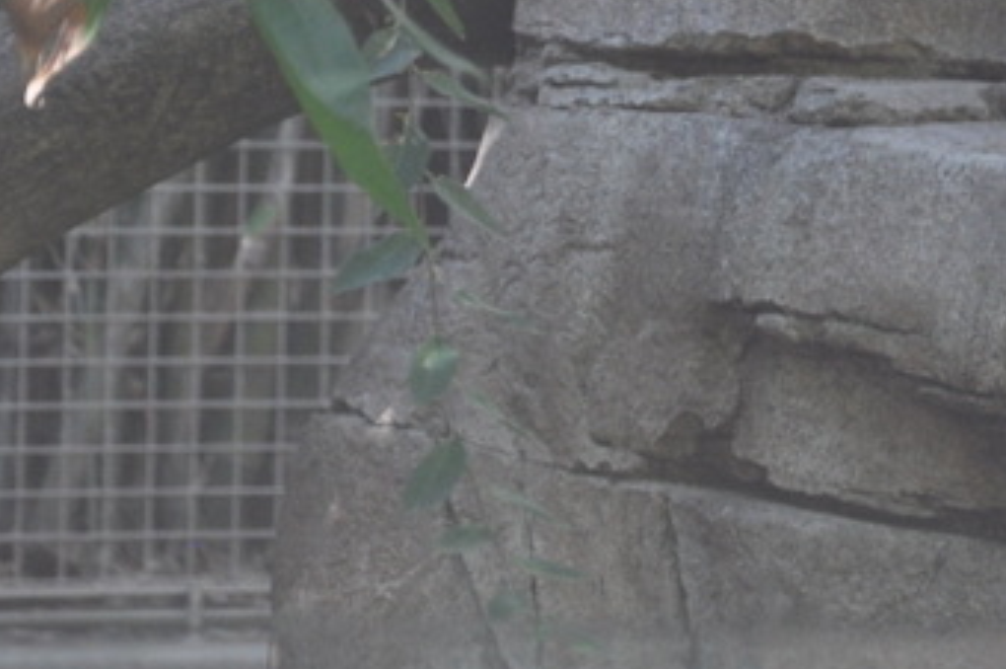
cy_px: -317
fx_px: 13247
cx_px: 1175
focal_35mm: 475
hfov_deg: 4.3
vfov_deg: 2.9
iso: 500
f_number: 5.6
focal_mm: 105
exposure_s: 1/80
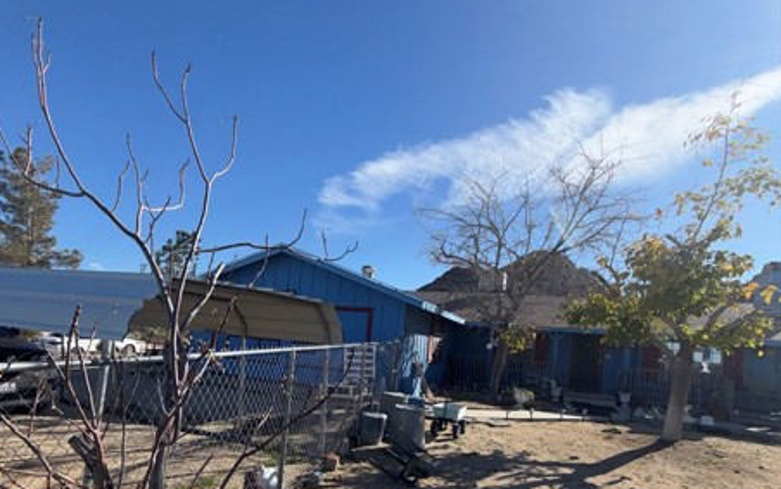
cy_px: 335
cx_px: 370
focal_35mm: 21
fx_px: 447
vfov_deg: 55.8
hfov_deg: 82.2
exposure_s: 1/2092
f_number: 2.2
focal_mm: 2.22
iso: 16
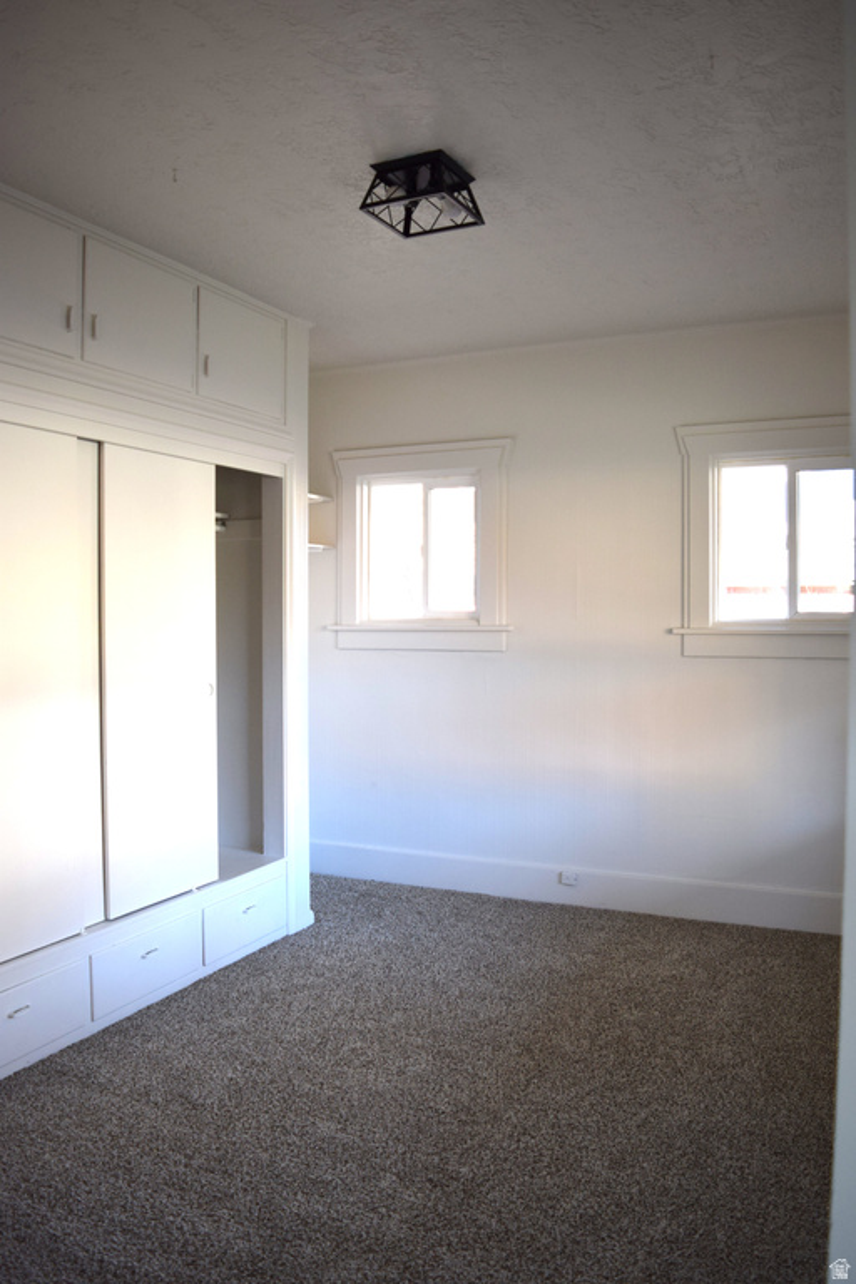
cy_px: 642
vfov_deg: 67.4
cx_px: 428
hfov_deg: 47.9
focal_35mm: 27
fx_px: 963
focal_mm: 18
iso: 400
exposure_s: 1/60
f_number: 4
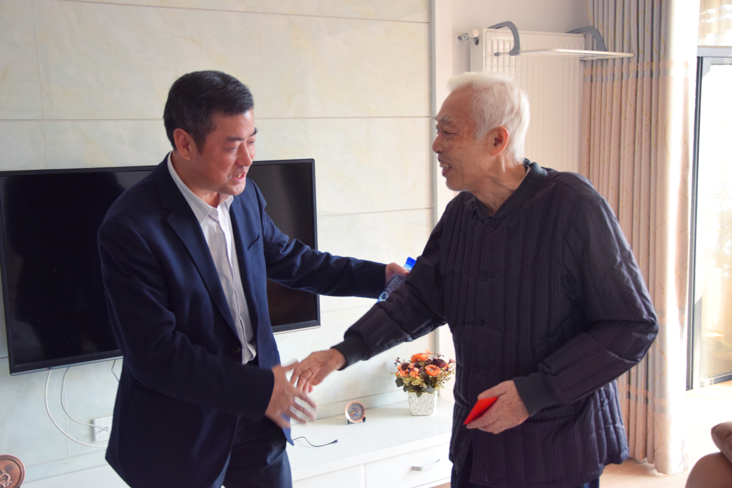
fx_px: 793
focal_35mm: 39
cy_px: 244
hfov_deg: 49.6
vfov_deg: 34.2
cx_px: 366
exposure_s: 1/60
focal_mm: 26
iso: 900
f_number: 4
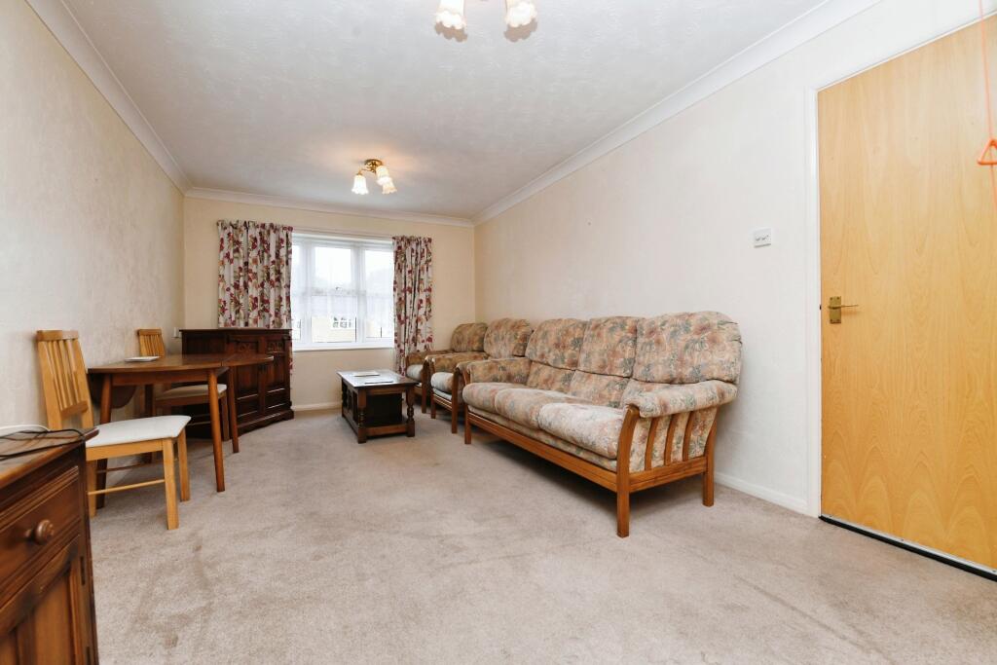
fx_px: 415
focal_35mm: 15
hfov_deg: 100.4
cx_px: 498
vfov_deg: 77.3
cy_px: 332
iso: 640
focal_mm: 15
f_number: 8
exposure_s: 1/60
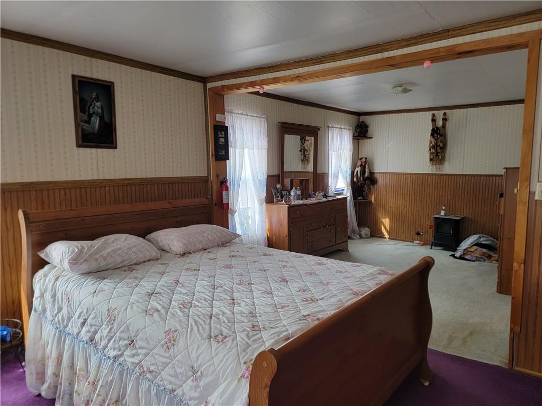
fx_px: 376
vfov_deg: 56.8
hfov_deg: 71.6
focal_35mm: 24
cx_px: 271
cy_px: 203
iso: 250
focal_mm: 6.7
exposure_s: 1/120
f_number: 1.8
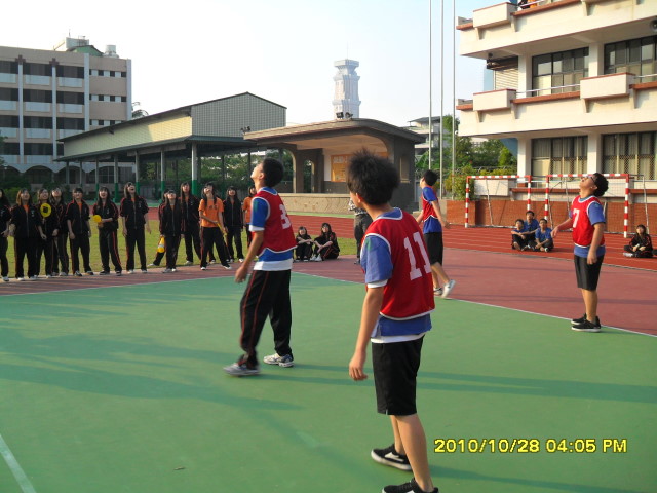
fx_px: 664
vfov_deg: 40.7
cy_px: 246
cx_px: 328
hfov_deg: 52.6
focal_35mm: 35
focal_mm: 6.2
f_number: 8.9
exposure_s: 1/60
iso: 100
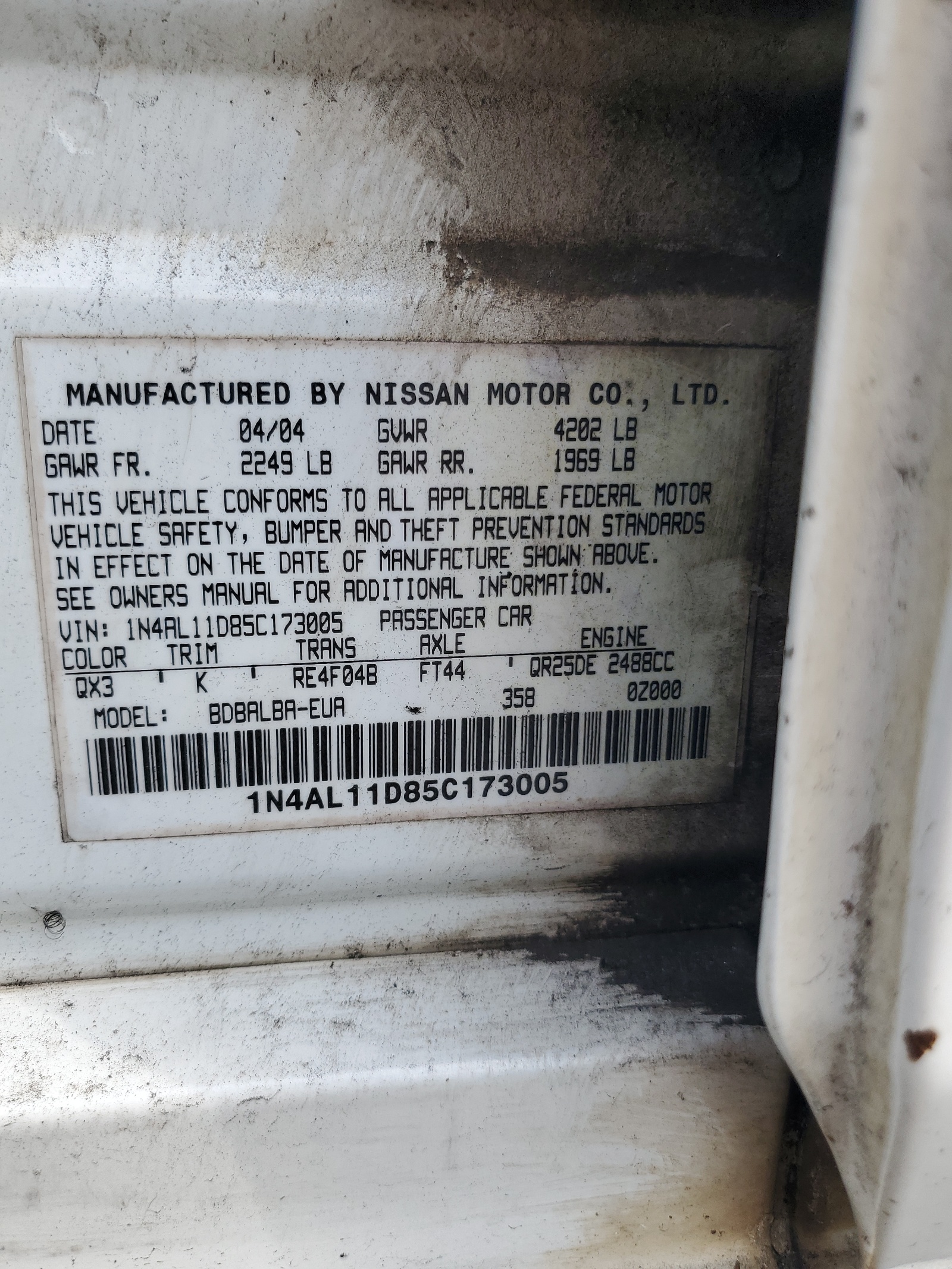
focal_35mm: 26
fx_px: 953
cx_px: 476
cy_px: 634
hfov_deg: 53.1
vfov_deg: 67.3
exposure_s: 1/1667
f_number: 1.5
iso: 50
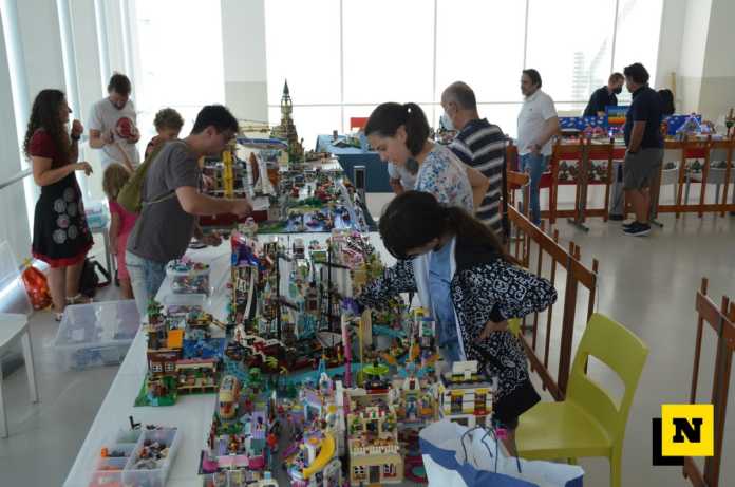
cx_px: 368
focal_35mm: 36
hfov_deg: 53.2
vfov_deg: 36.7
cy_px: 244
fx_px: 733
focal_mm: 24
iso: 2000
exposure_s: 1/200
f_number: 7.1
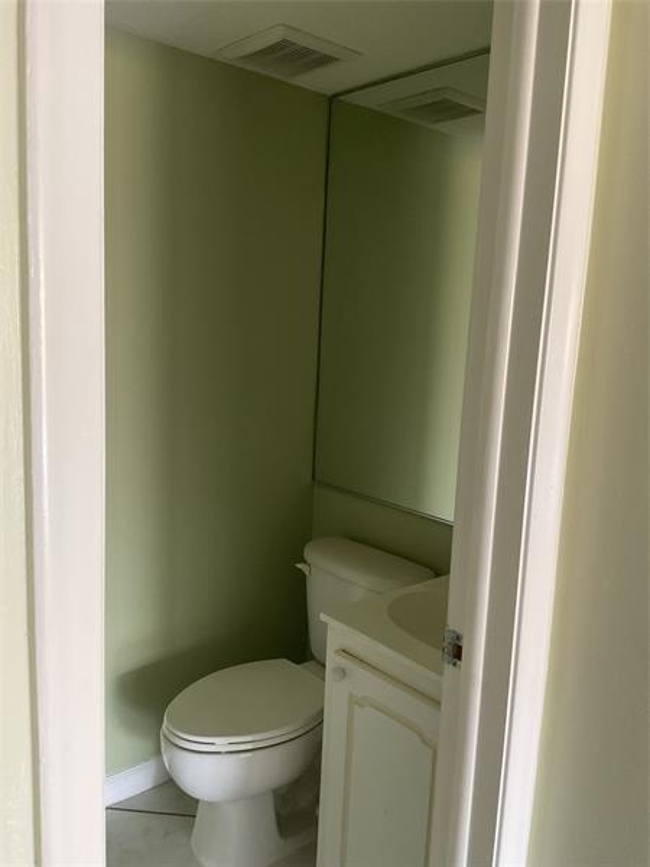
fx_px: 726
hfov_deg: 48.2
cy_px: 434
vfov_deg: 61.7
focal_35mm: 29
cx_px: 325
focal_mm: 3
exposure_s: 1/40
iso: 250
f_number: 1.8
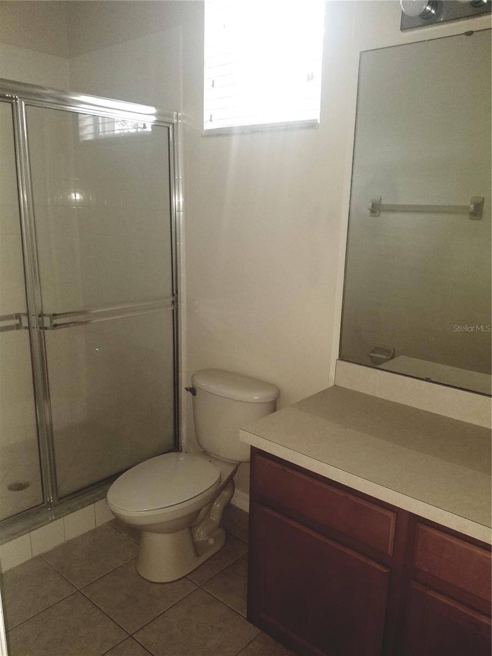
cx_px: 246
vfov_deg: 67.3
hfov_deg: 53.1
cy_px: 328
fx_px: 493
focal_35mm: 26
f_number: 1.7
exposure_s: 1/25
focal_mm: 4.3
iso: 100
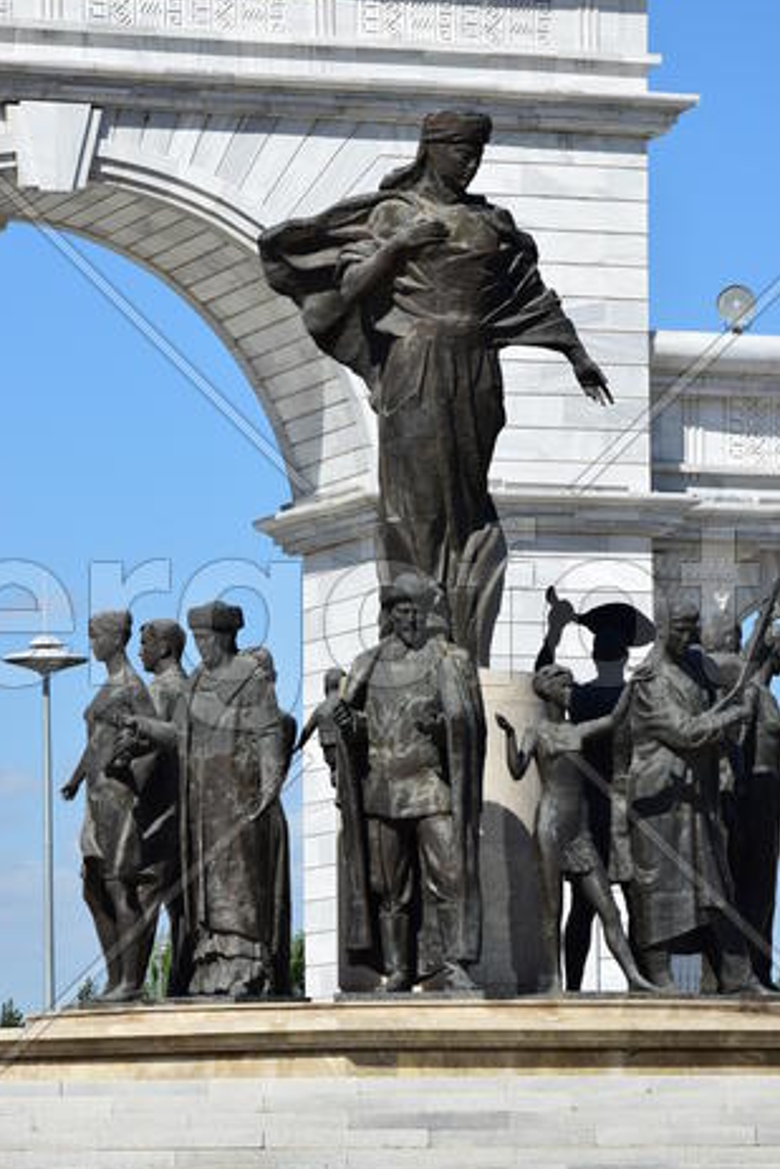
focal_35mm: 184
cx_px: 440
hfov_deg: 7.5
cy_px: 624
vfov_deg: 11.2
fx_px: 5975
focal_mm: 98
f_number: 8
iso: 200
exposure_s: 1/640
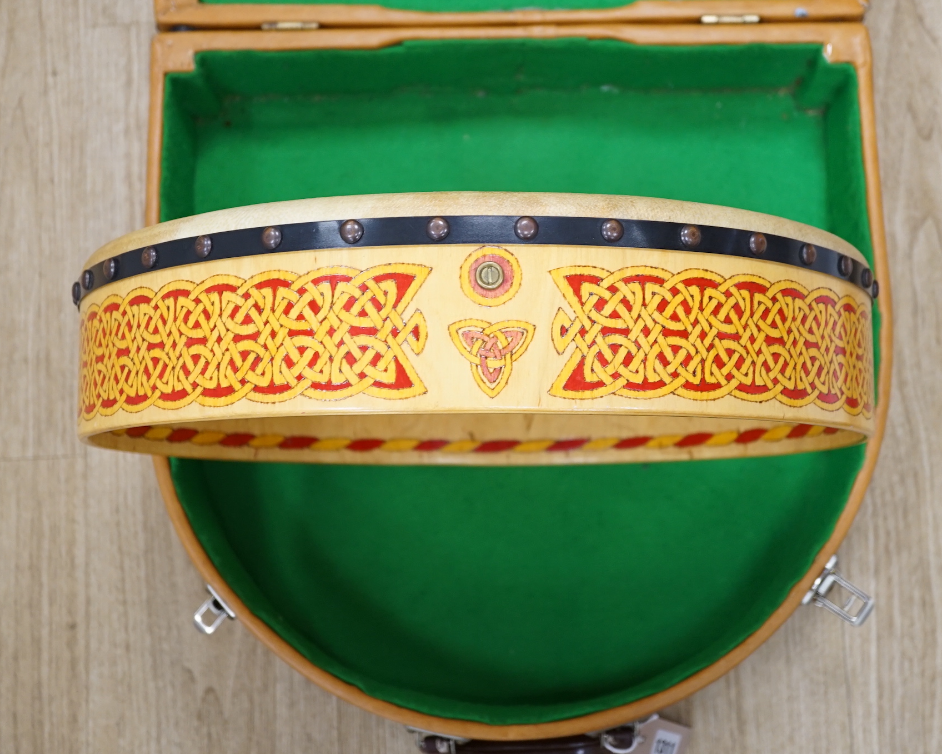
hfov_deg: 33.6
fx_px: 1561
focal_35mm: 56
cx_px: 485
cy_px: 360
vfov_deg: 27.1
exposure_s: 1/60
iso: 640
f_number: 3.5
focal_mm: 30
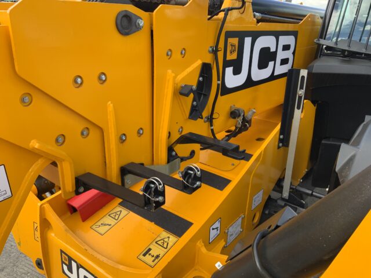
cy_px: 139
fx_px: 311
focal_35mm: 29
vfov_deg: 48.2
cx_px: 186
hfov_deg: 61.7
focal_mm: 3
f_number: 1.8
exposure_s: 1/231
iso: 16
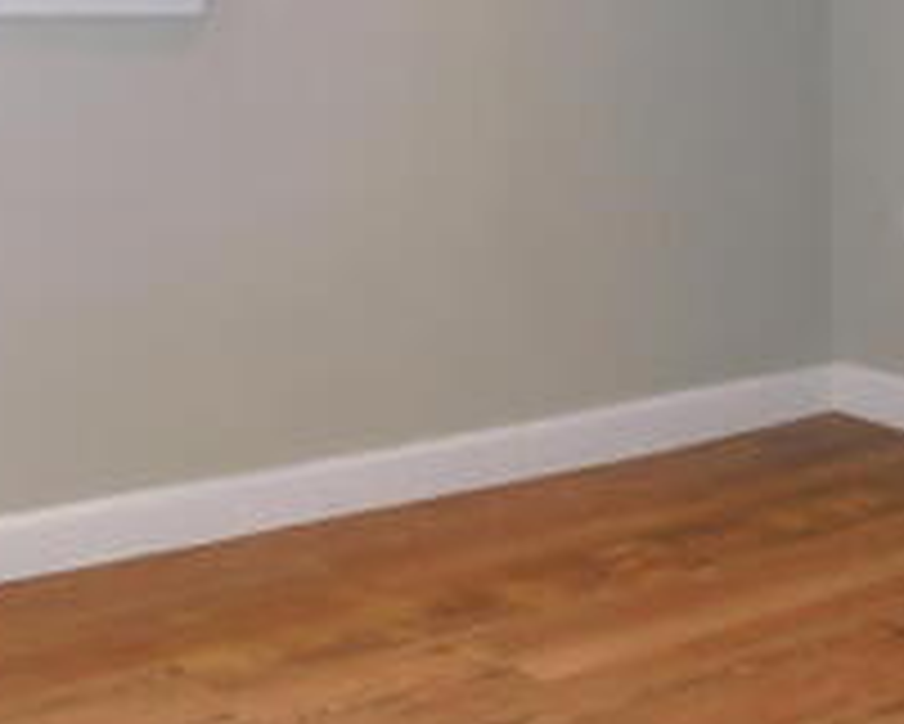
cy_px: 7
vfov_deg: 22.6
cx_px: 596
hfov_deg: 28.9
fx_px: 1740
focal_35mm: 65
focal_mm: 4
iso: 125
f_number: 3
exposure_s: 1/30
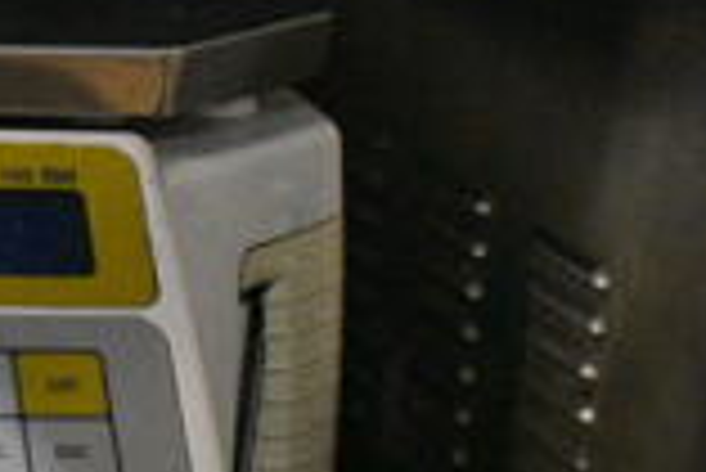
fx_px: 3080
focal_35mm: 157
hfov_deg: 11.8
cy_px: 274
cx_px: -657
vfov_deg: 8.8
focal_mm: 27
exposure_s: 1/320
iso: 6400
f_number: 7.1
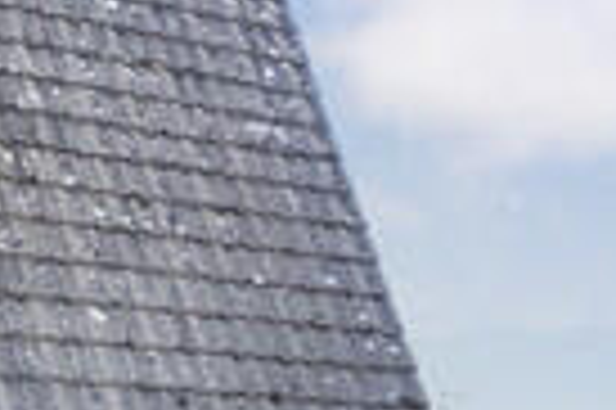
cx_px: 1317
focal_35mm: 112
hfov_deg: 14.4
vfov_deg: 11.9
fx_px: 1914
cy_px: 489
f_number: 4
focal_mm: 10
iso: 125
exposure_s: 1/125
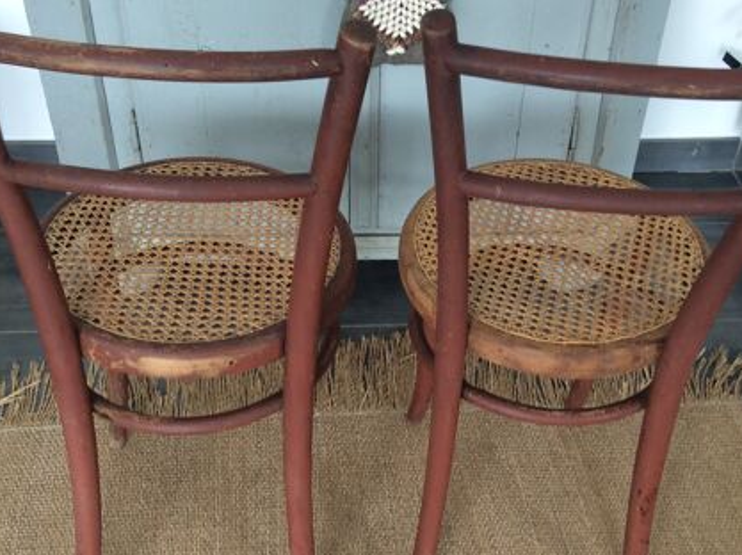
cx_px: 386
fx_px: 985
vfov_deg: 31.4
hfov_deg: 41.3
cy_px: 340
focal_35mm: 46
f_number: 2.4
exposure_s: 1/25
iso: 40
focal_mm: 3.3
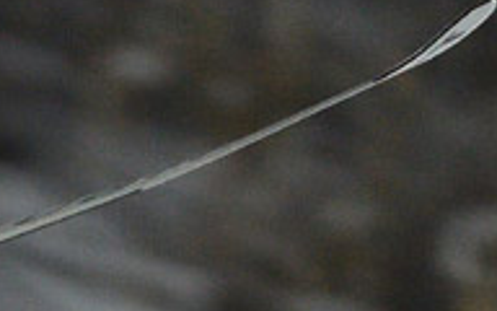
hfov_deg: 1.2
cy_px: -13
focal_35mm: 1719
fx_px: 23284
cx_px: -290
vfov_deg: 0.8
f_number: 4
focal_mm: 300
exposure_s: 1/400
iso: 3200
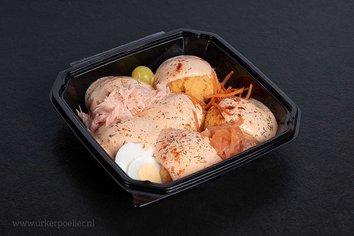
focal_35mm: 77
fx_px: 757
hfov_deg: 26.3
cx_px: 177
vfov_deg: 17.7
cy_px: 118
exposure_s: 1/160
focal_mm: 77
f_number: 9
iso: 100
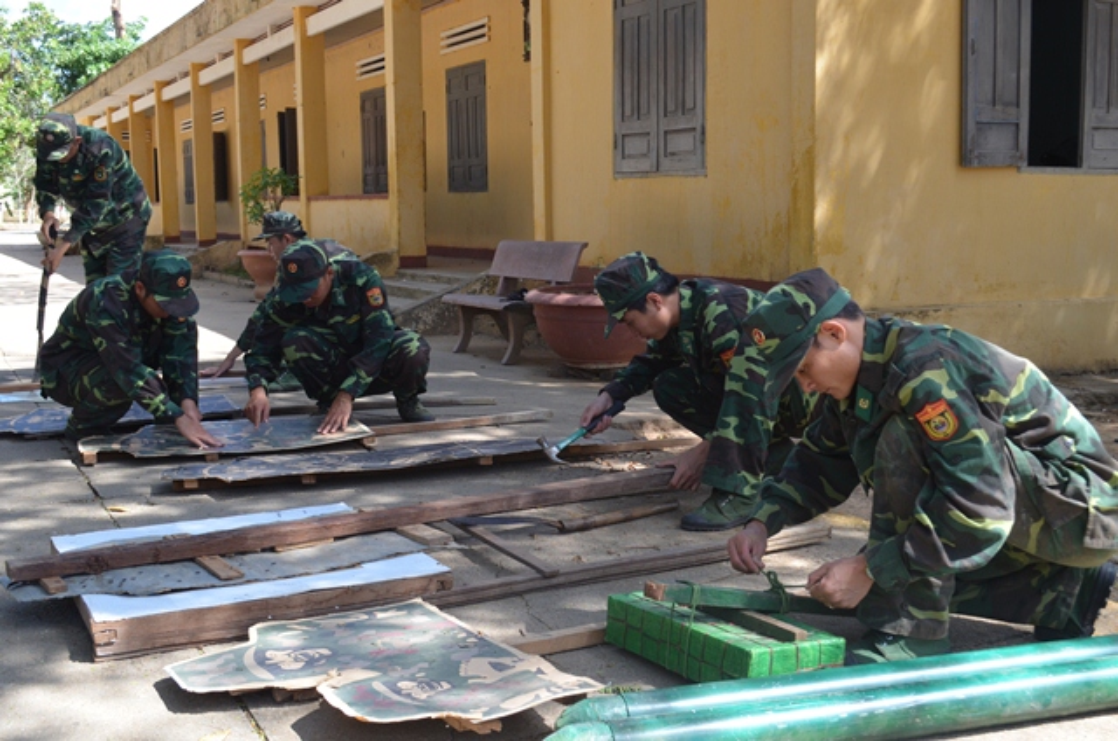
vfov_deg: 34.1
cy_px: 370
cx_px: 559
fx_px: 1209
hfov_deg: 49.6
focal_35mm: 39
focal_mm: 26
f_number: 7.1
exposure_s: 1/200
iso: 400
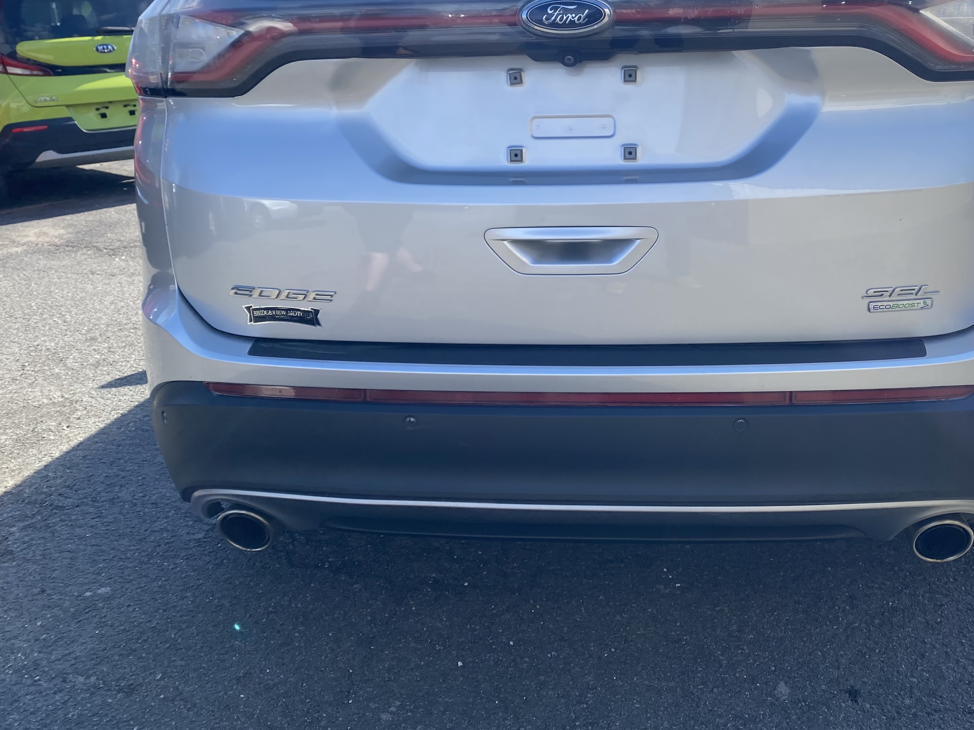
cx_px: 600
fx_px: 985
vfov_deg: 40.4
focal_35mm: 35
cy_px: 267
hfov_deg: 52.1
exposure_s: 1/1182
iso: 32
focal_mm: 4.25
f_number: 1.8
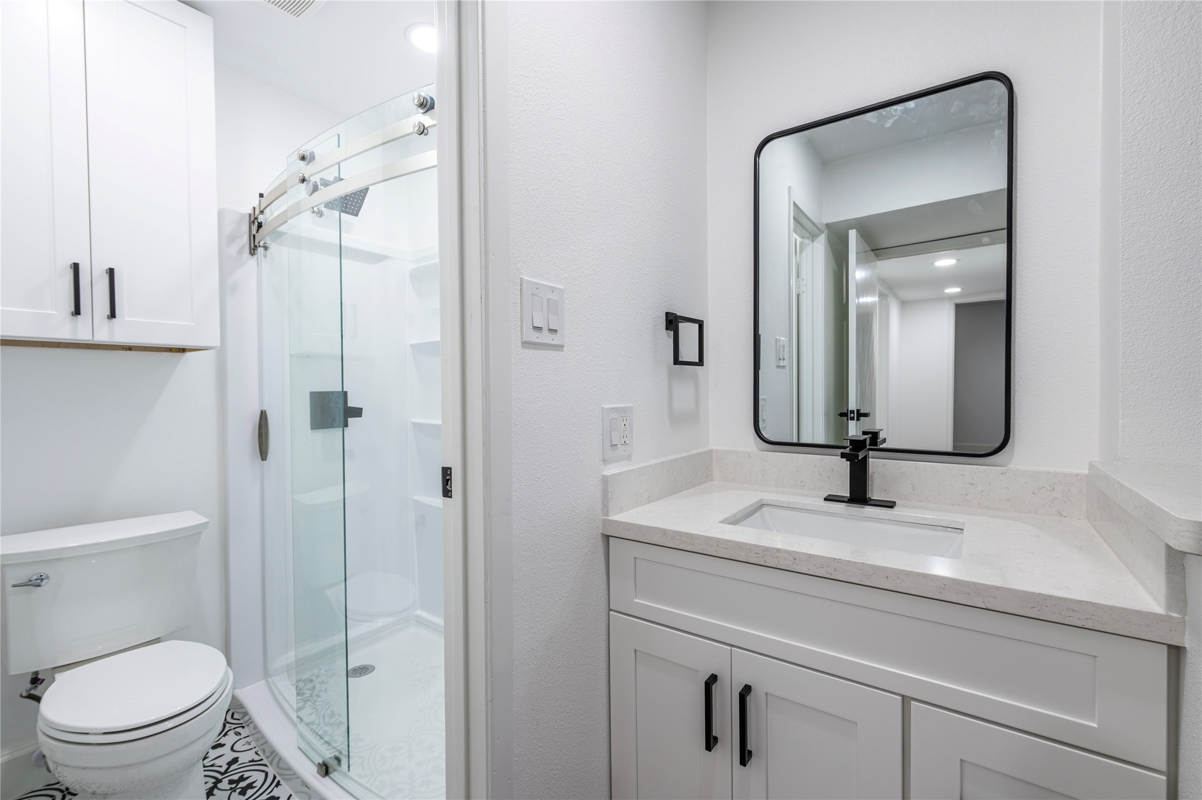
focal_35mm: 16
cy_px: 400
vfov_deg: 73.7
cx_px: 601
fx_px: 534
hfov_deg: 96.8
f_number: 9
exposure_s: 1/8
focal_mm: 16
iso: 100
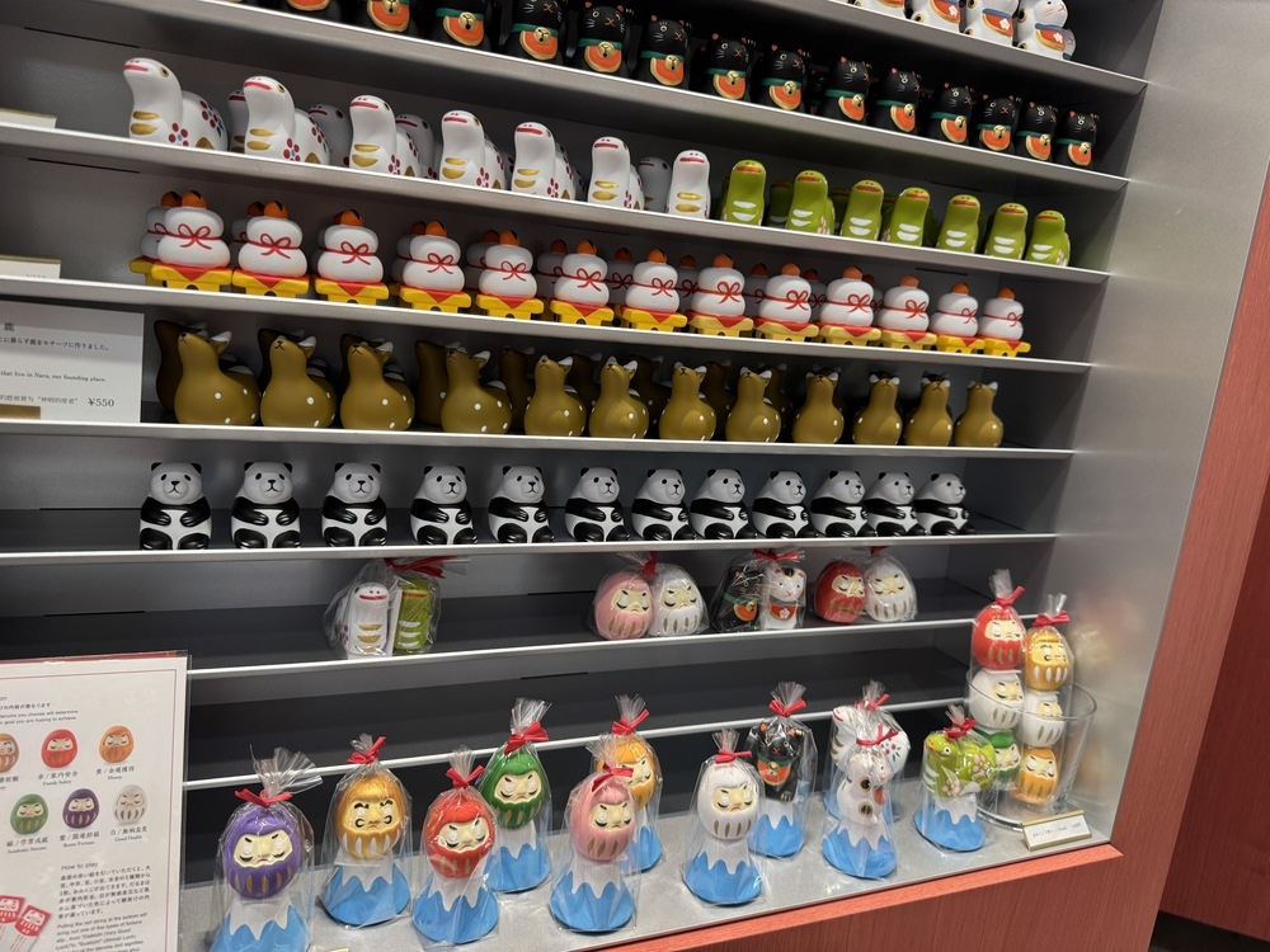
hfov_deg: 71.6
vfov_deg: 56.8
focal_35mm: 24
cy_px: 476
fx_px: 881
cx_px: 635
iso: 125
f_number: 1.78
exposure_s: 1/100
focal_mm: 6.76
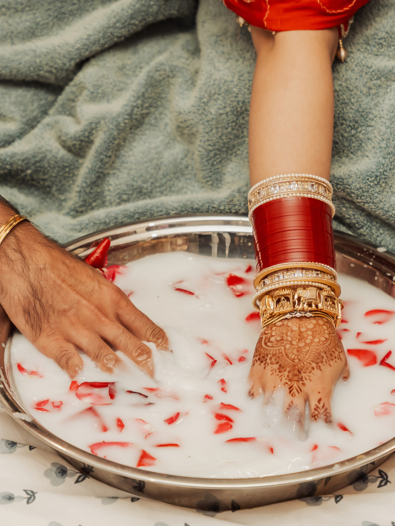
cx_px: 257
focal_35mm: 152
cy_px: 263
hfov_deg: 9.8
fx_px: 2313
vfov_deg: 13.0
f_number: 2.8
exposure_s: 1/200
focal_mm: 70
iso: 800
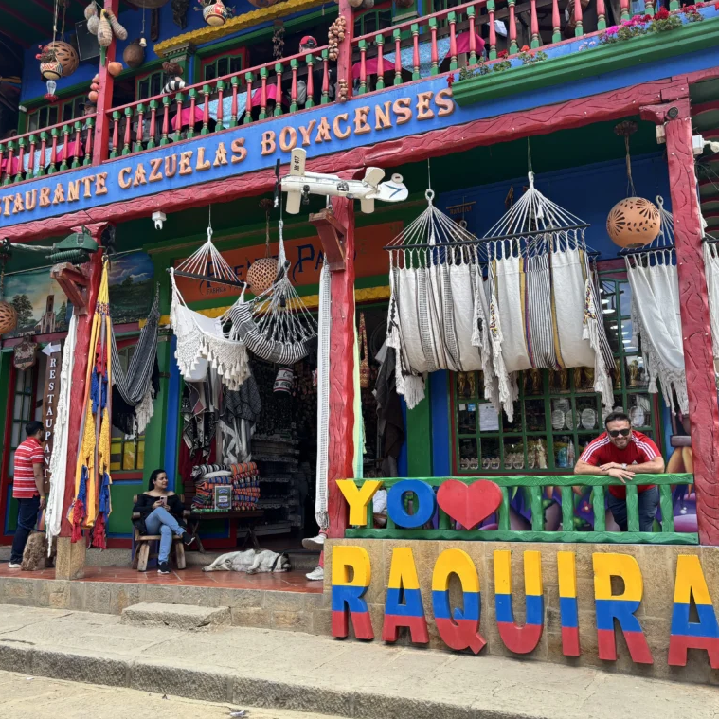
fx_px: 728
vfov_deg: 52.5
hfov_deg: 52.5
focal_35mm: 31
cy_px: 356
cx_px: 374
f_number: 1.6
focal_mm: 5.96
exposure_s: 1/550
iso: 50
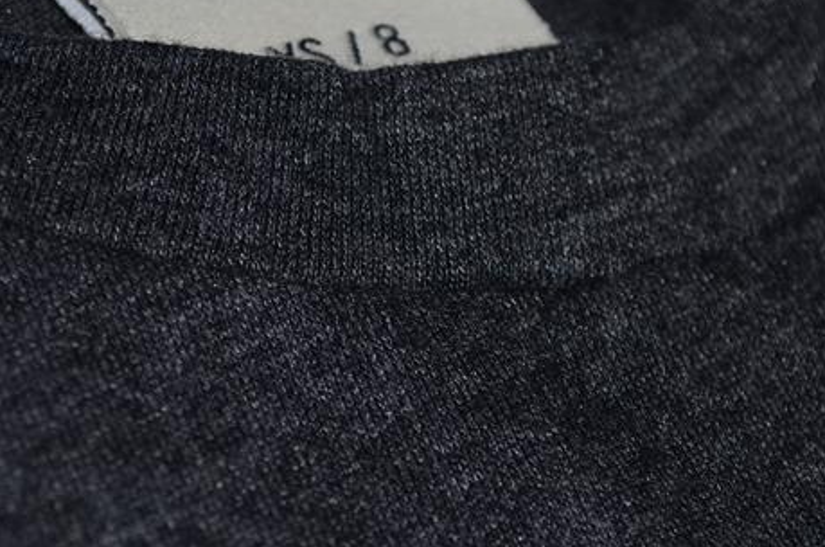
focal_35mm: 170
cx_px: 350
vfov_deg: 8.0
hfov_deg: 12.1
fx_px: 3894
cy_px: 408
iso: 100
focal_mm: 45
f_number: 5.3
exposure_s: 1/60
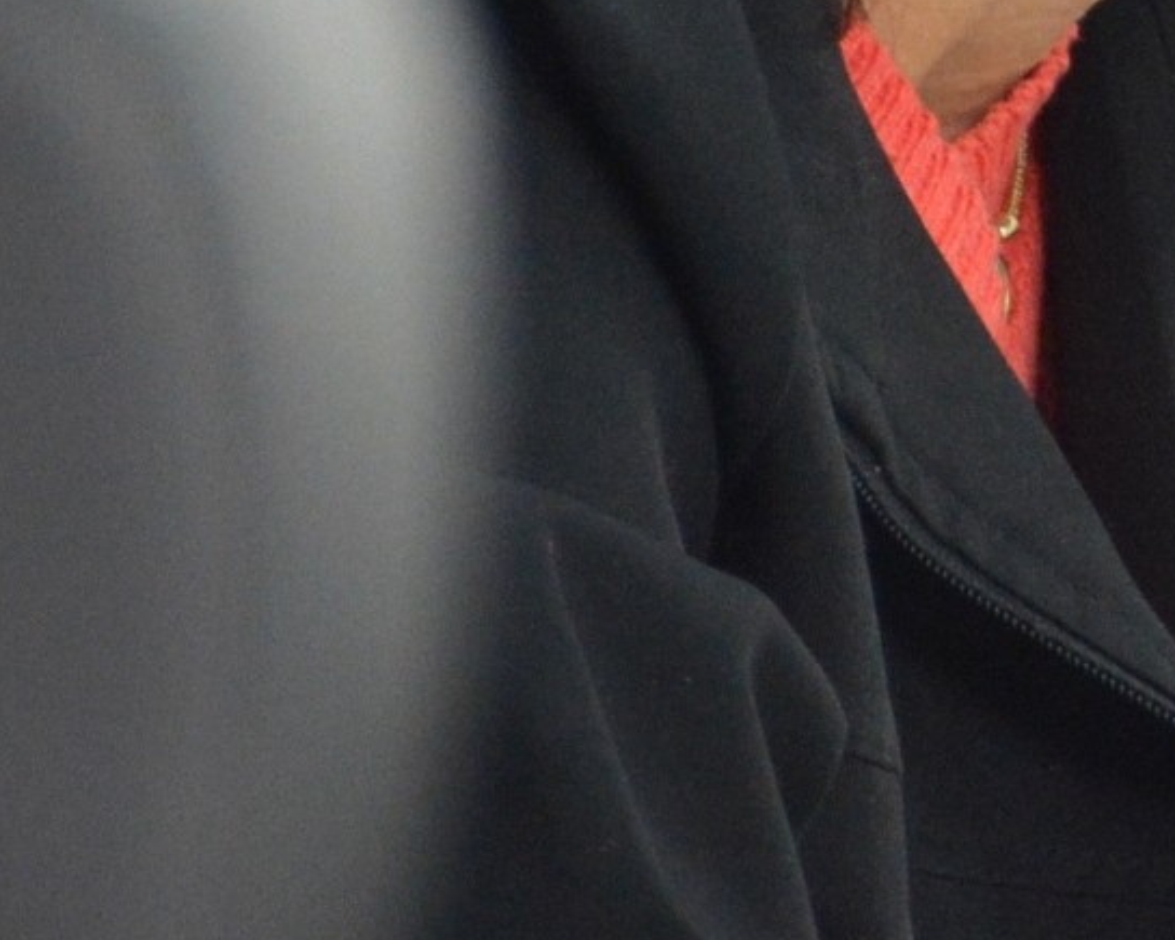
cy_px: -339
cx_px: 1395
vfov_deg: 1.0
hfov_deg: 1.2
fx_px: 53892
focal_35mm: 1550
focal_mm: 200
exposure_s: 1/125
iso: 1600
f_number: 5.6
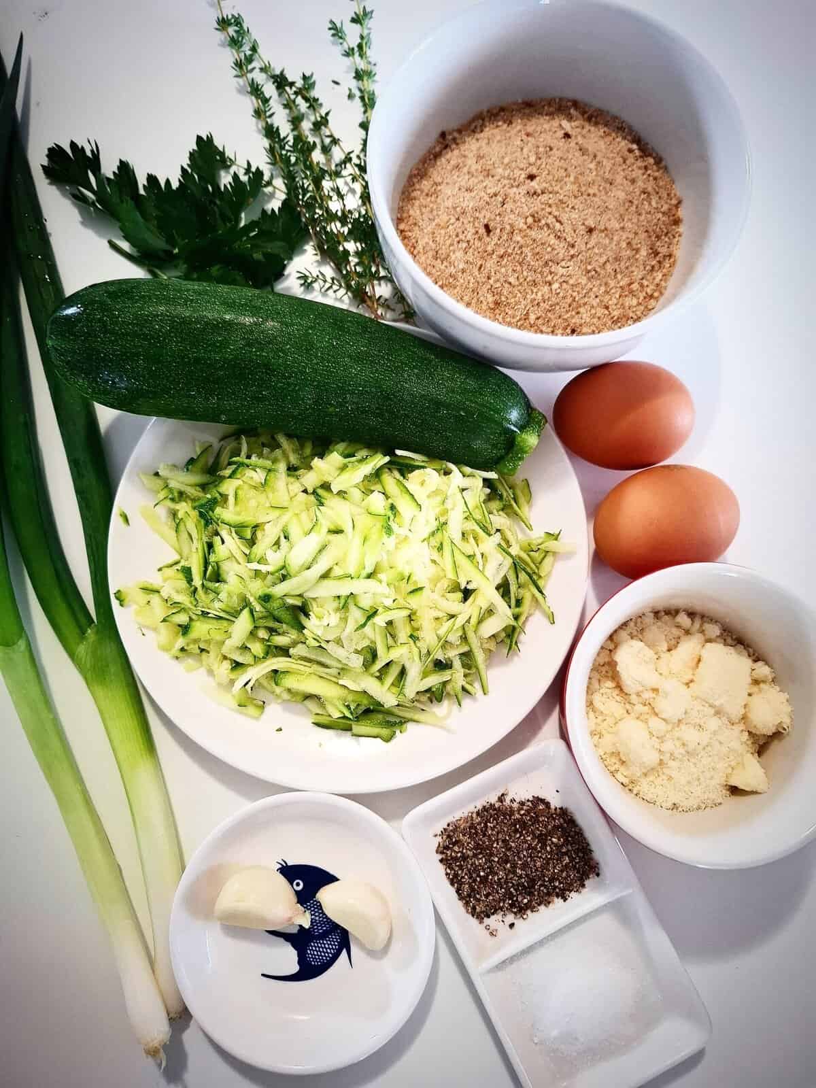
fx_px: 723
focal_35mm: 23
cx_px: 408
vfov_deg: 73.9
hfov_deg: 58.9
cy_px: 544
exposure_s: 1/33
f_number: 1.8
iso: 320
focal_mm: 5.54
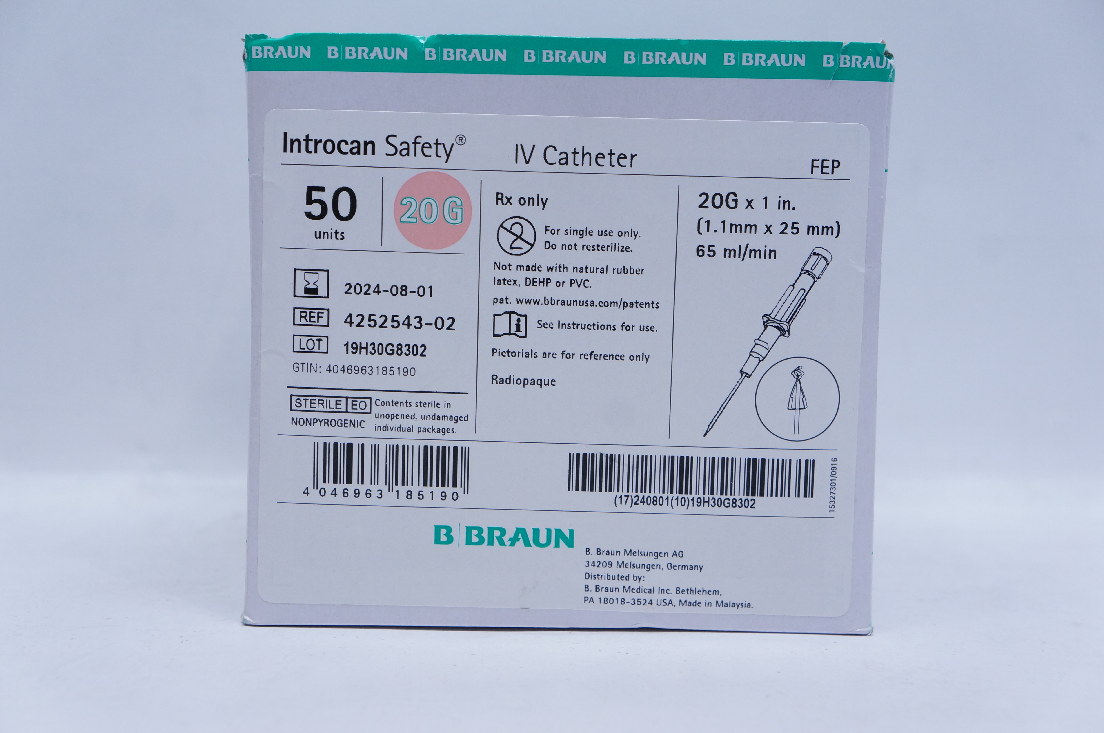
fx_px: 1608
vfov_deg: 25.7
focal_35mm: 52
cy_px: 366
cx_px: 552
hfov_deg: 37.9
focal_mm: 35
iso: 800
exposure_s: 1/100
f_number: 5.6
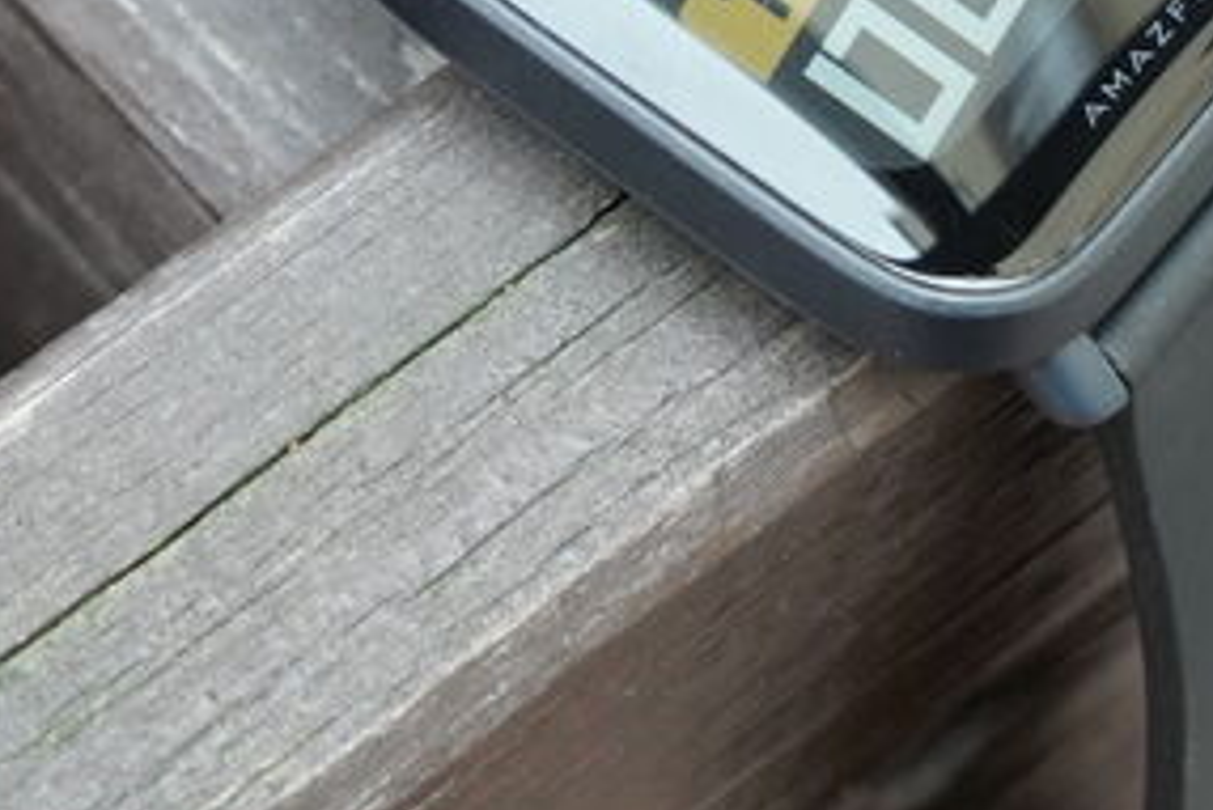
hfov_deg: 11.5
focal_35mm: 178
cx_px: 829
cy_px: -17
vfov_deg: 7.7
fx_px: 6000
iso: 2000
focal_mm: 53
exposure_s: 1/160
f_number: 8
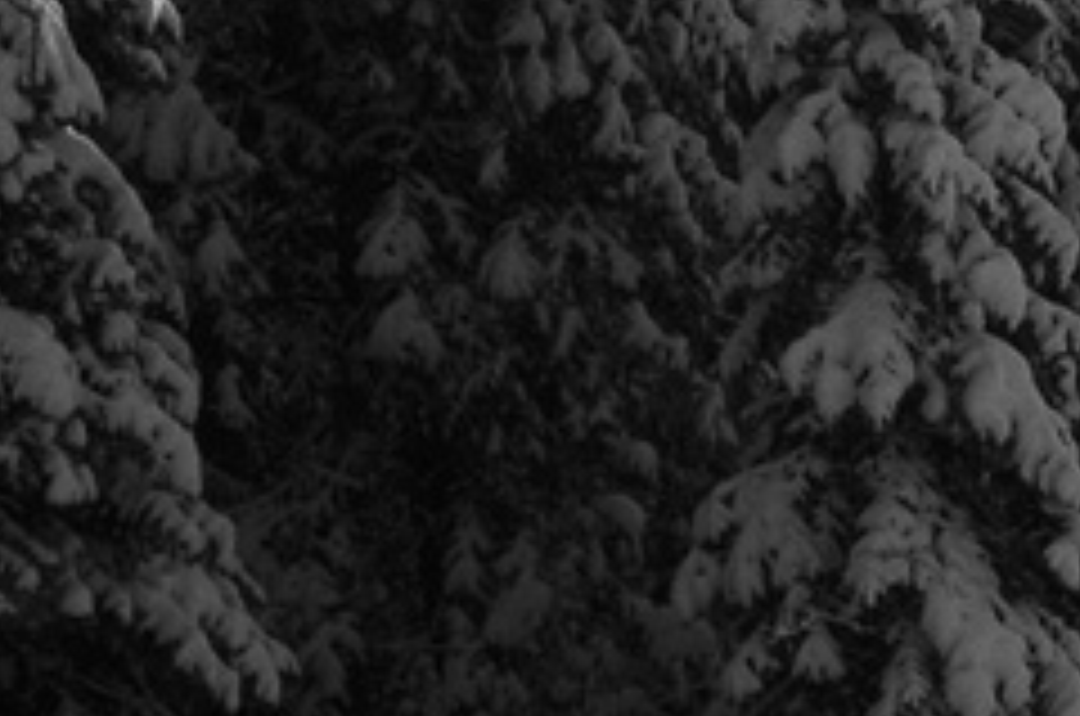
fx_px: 4192
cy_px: 946
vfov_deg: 9.6
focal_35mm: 140
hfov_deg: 11.5
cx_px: 2754
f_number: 22
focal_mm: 16
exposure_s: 1/125
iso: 200
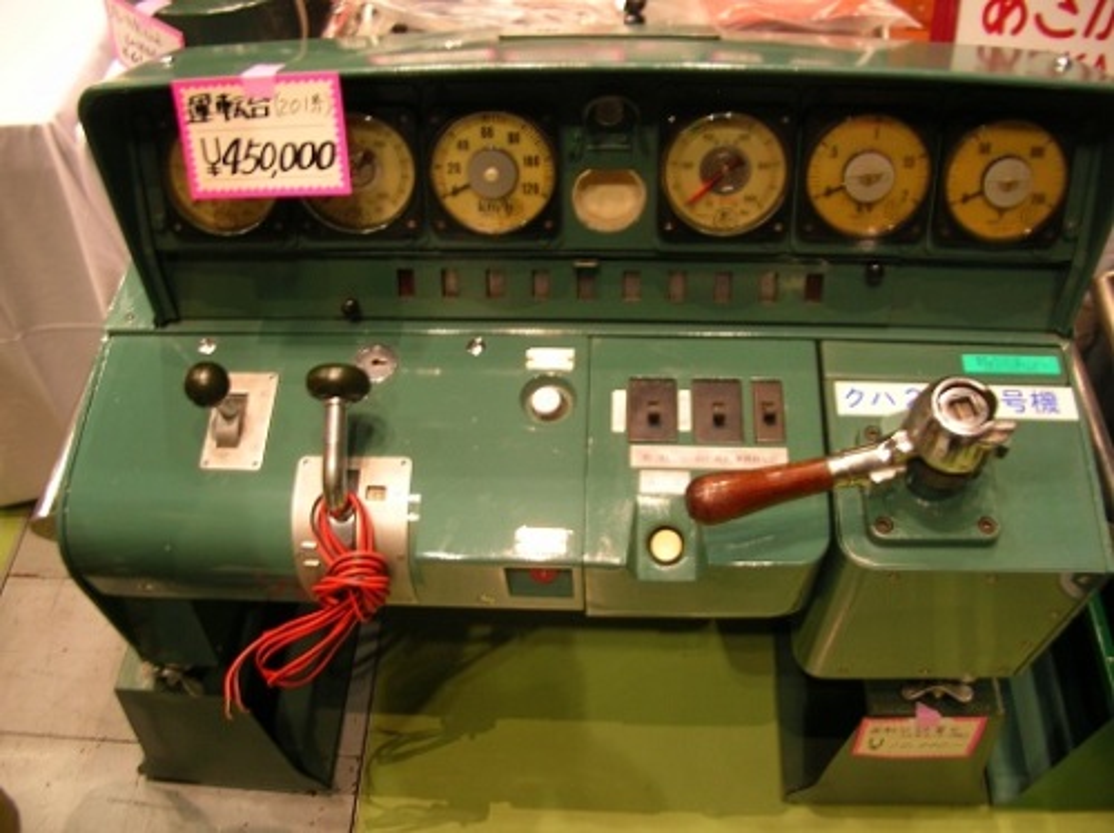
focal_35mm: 35
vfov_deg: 40.6
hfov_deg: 52.7
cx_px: 557
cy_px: 416
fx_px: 1125
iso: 50
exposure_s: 1/8.4
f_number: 2.8
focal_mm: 5.8
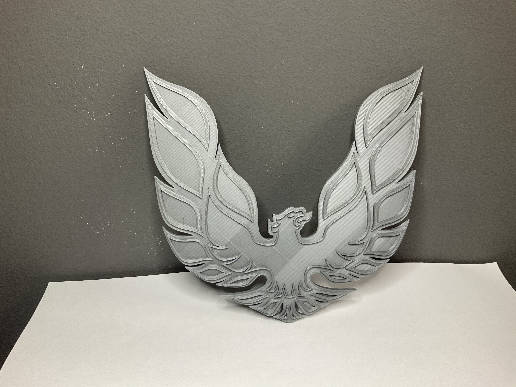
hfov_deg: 61.7
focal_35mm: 29
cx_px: 258
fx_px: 432
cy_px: 194
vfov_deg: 48.2
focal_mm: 3
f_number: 1.8
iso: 64
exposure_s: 1/120
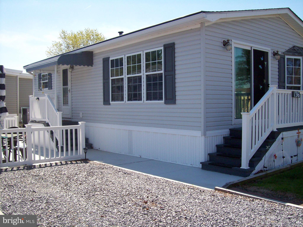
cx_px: 152
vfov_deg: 39.6
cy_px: 114
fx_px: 315
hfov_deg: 51.4
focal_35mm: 36
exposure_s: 1/529
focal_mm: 6
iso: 80
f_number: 4.8
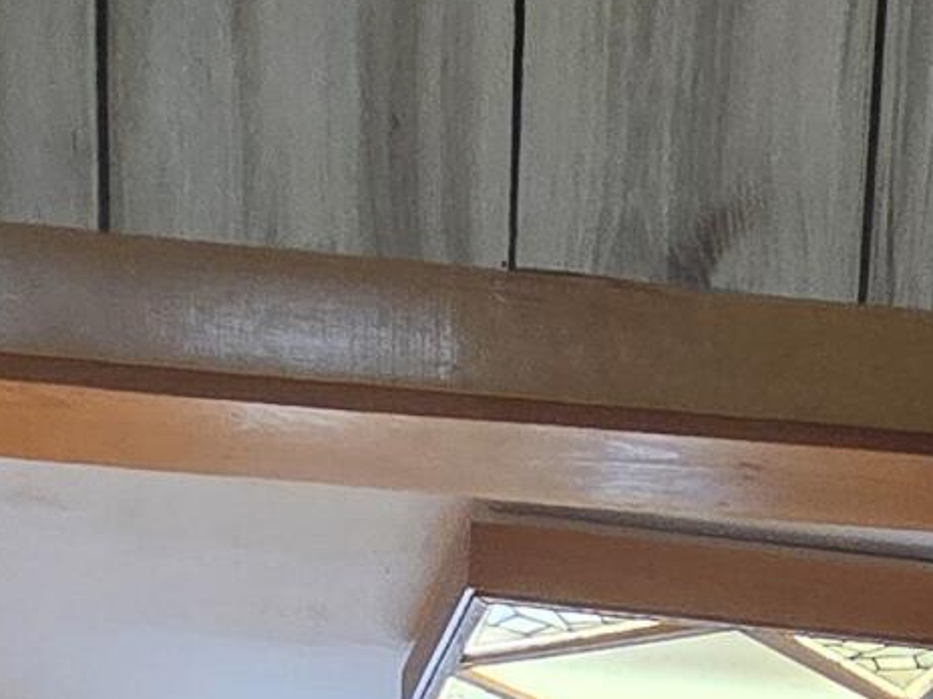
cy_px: 2103
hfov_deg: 23.3
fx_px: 2264
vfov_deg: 11.1
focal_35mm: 84
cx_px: 464
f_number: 2.2
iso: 400
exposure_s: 1/60
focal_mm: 2.2
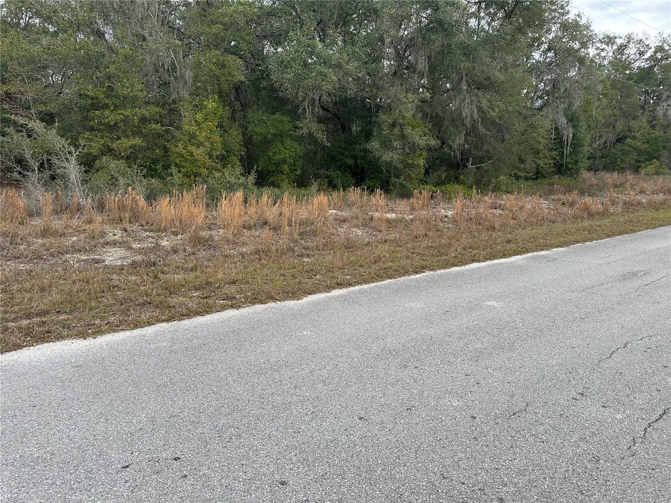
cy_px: 252
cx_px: 336
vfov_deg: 56.8
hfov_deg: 71.6
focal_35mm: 24
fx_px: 465
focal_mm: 6.86
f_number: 1.78
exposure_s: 1/452
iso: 80
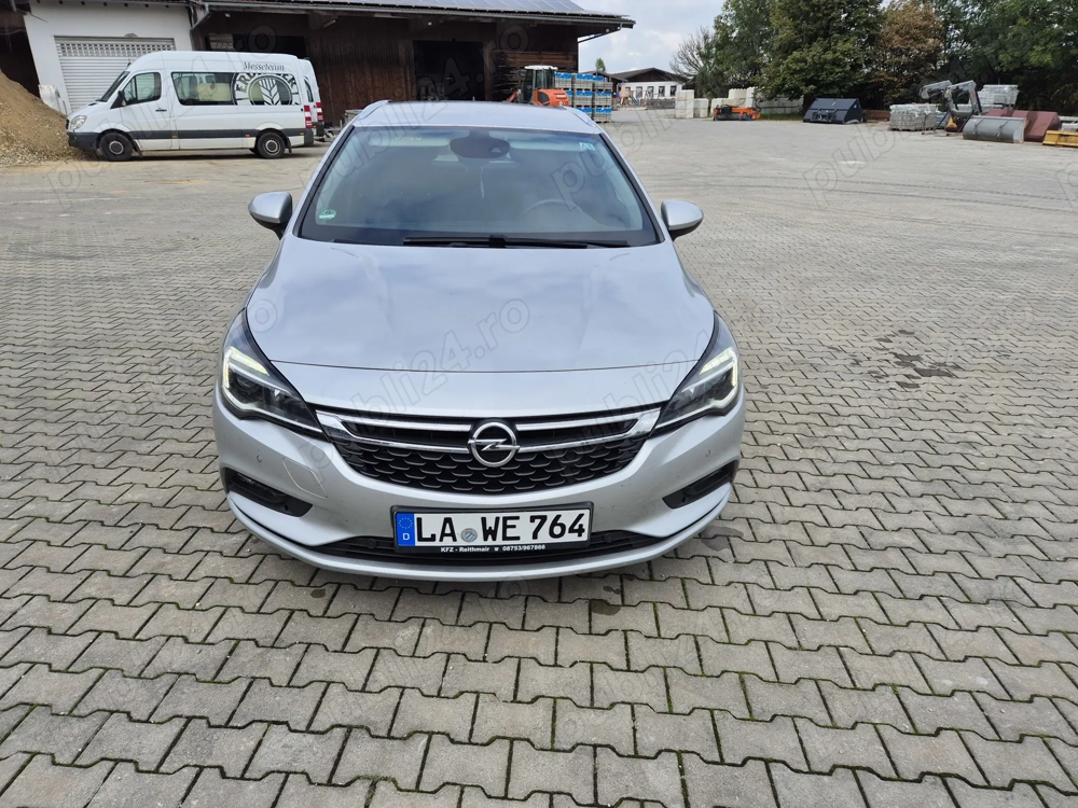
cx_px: 539
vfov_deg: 58.9
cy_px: 404
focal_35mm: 23
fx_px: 716
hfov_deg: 73.9
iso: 25
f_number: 1.8
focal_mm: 5.4
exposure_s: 1/1316
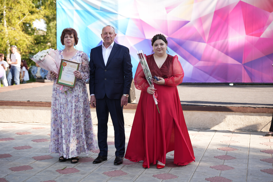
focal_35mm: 63
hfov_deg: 31.9
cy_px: 91
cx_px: 136
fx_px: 477
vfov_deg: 21.6
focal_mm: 62.9
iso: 160
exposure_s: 1/250
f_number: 2.8
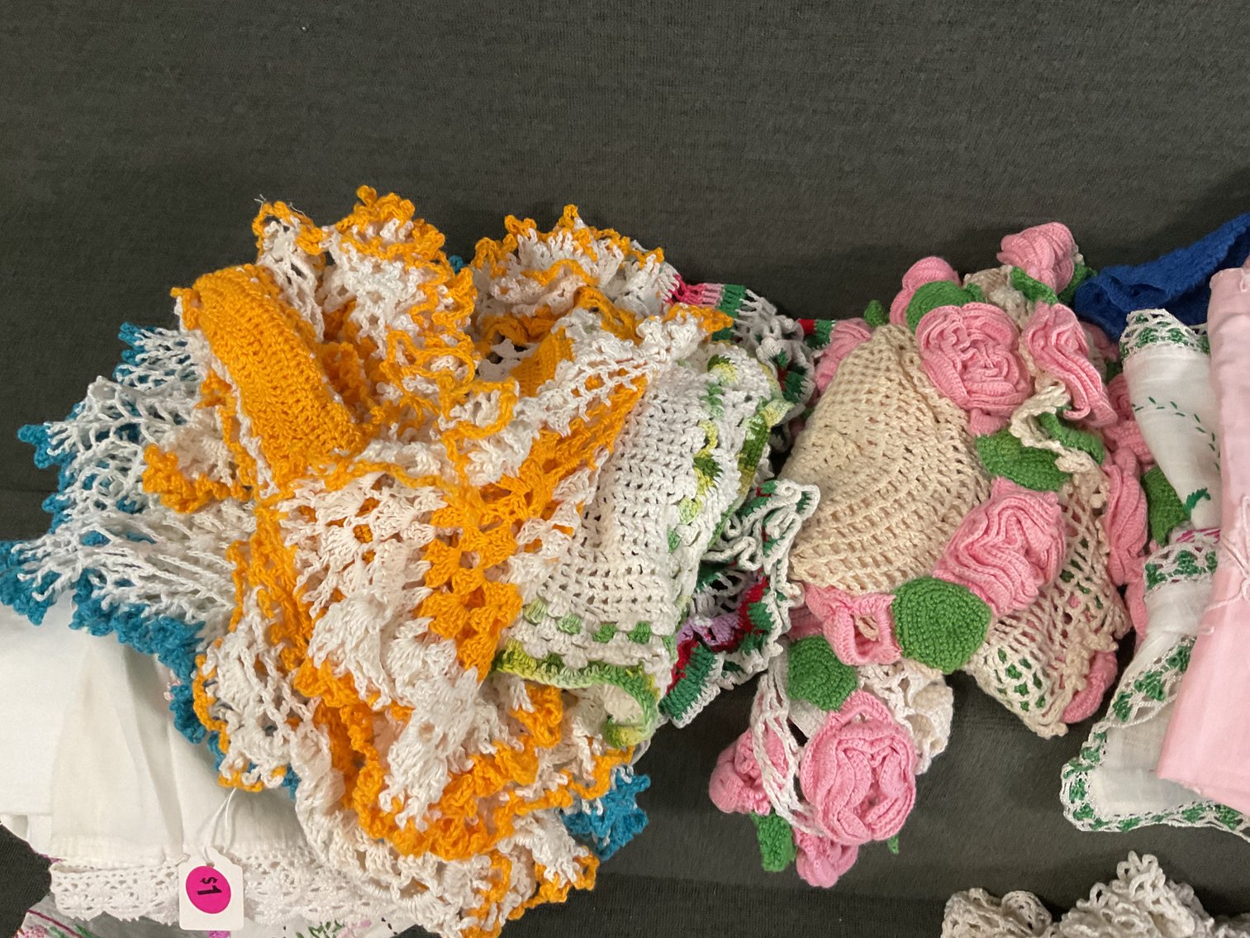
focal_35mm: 29
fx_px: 1047
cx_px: 625
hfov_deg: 61.7
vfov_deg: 48.2
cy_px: 469
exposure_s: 1/60
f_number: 1.8
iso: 200
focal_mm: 3
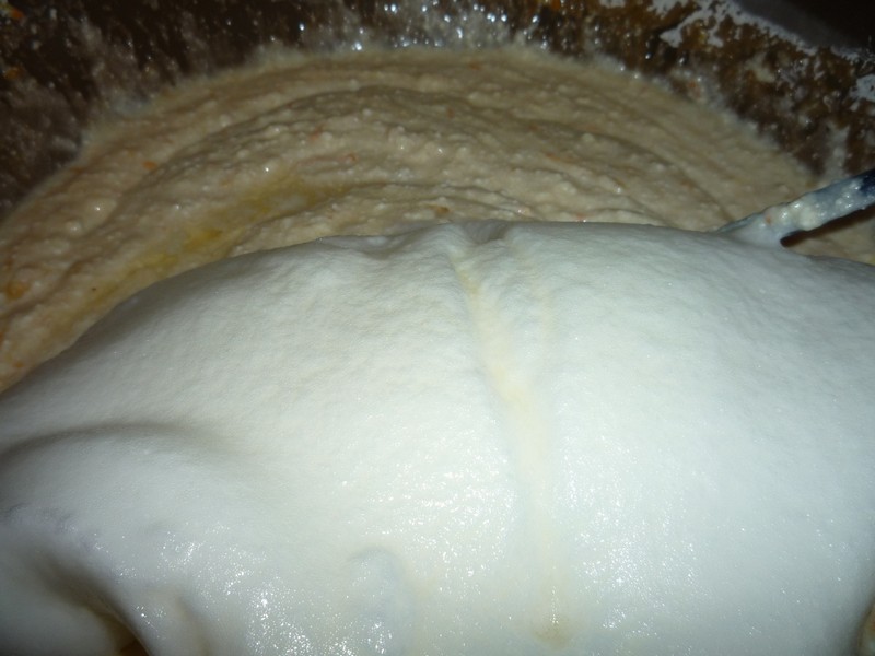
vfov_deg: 46.8
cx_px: 438
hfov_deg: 60.0
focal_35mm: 30
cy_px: 328
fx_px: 758
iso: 100
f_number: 4
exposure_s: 1/30
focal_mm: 5.2
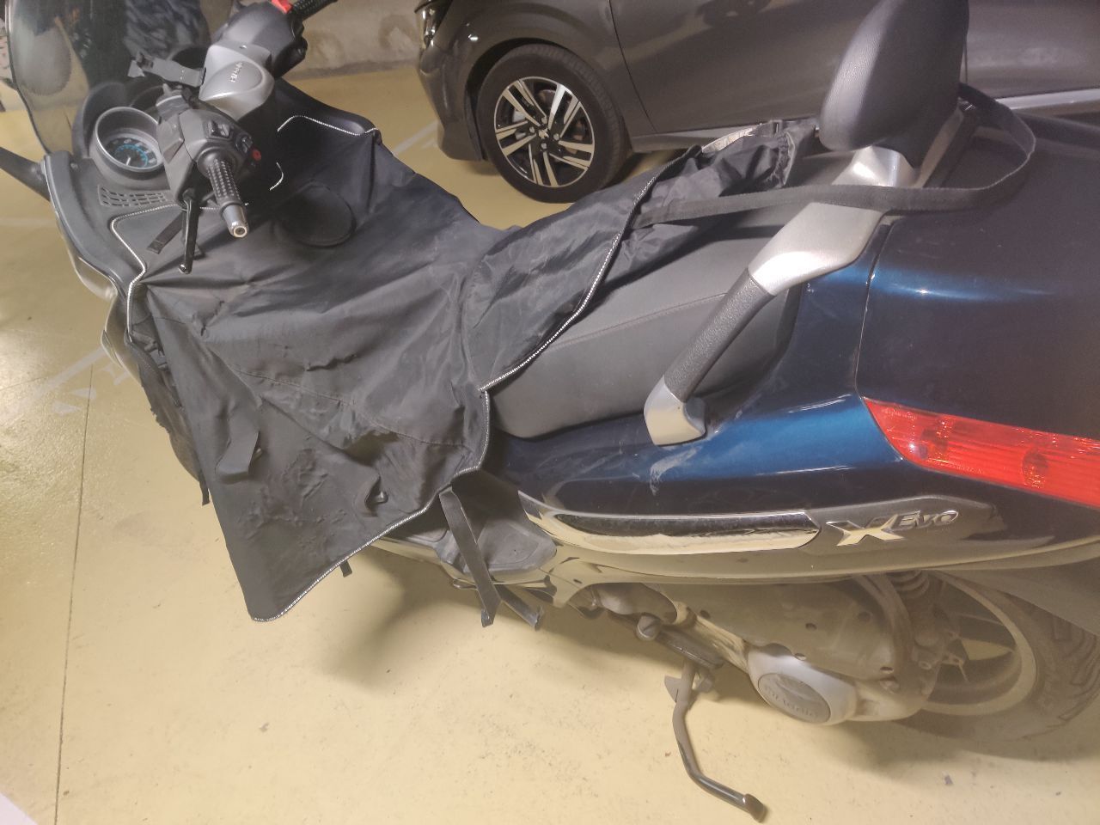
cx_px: 550
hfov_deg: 65.3
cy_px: 412
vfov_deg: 51.4
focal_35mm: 27
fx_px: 858
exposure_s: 1/25
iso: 640
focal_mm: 4.75
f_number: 1.65
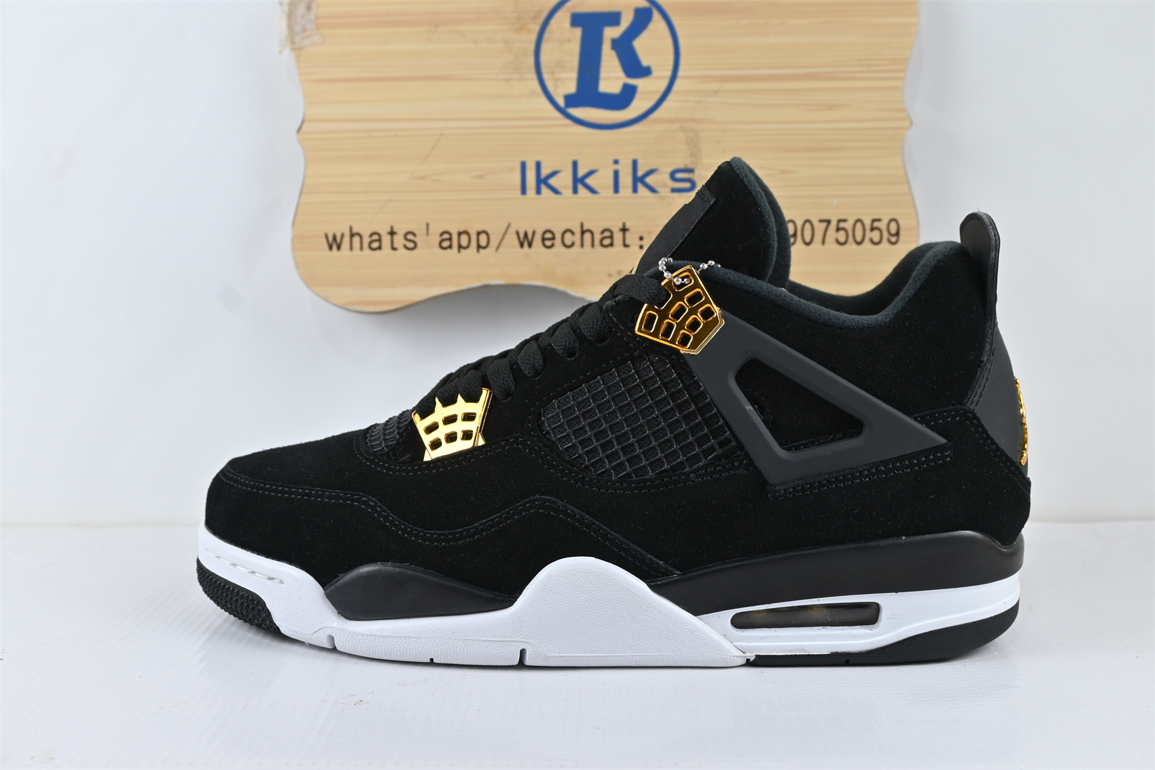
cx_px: 578
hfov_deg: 47.2
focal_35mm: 41
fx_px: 1323
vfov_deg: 32.4
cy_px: 385
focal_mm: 27.5
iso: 180
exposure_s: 1/40
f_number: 5.6
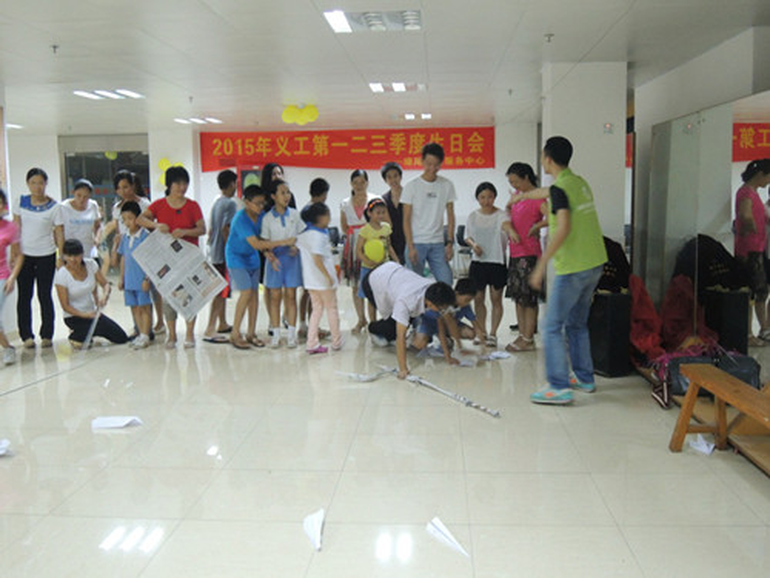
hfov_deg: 52.6
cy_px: 289
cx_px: 385
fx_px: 779
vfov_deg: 40.7
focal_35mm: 35
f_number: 3.2
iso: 800
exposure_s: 1/10
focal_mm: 6.3
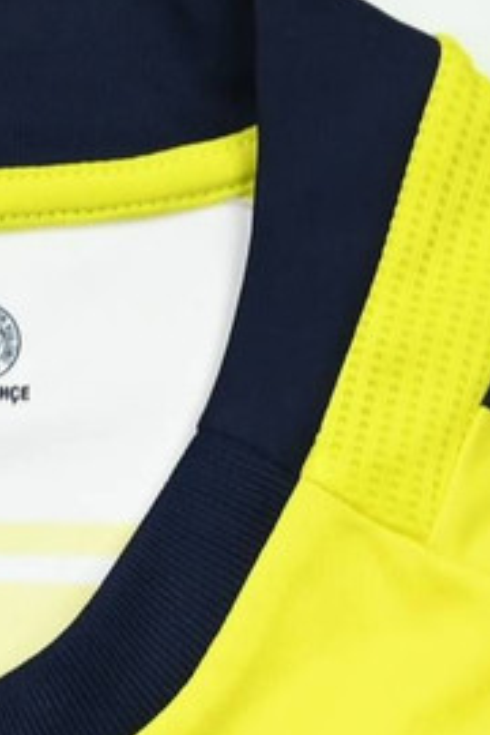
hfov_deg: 14.9
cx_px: -65
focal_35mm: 89
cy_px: 1176
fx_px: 1817
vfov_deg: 19.3
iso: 200
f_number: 4.8
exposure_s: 1/180
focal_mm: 24
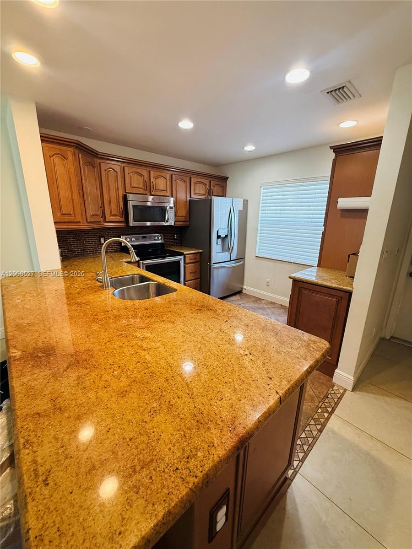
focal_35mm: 14
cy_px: 274
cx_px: 206
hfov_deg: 85.7
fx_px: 222
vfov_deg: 102.1
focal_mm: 2.22
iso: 320
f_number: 2.2
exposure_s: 1/120
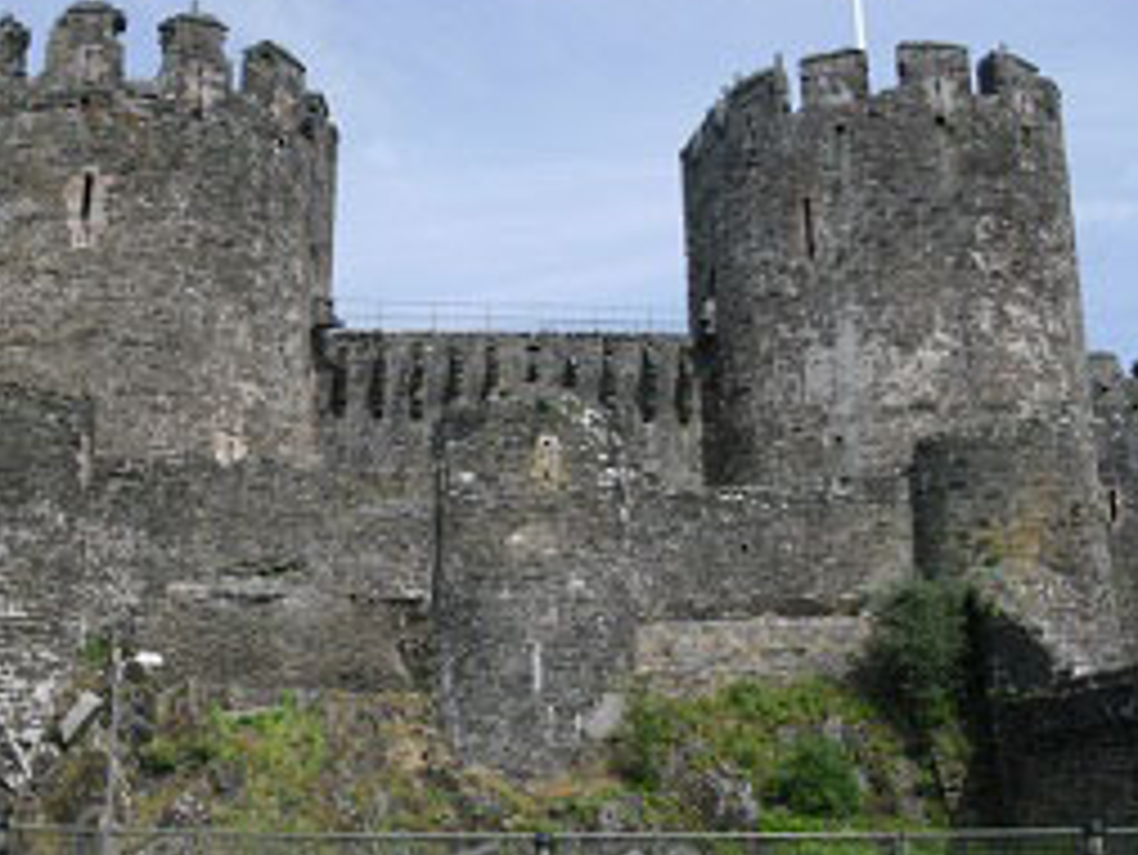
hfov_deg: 37.9
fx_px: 1645
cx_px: 427
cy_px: 346
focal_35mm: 50
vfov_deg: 29.1
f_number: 7.8
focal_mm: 6.3
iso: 80
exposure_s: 1/200
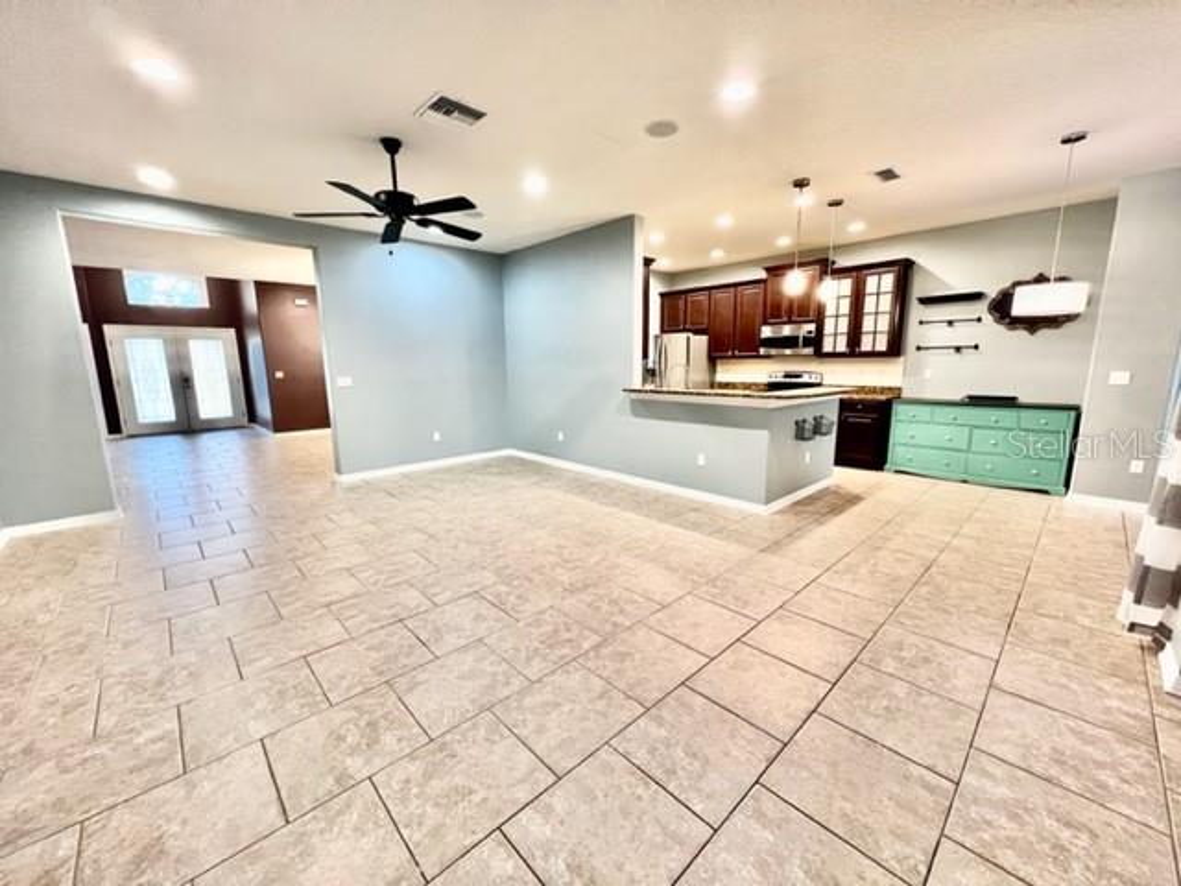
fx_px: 444
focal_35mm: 13
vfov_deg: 89.9
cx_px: 590
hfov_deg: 106.2
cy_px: 443
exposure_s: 1/60
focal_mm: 1.57
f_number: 1.8
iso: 400
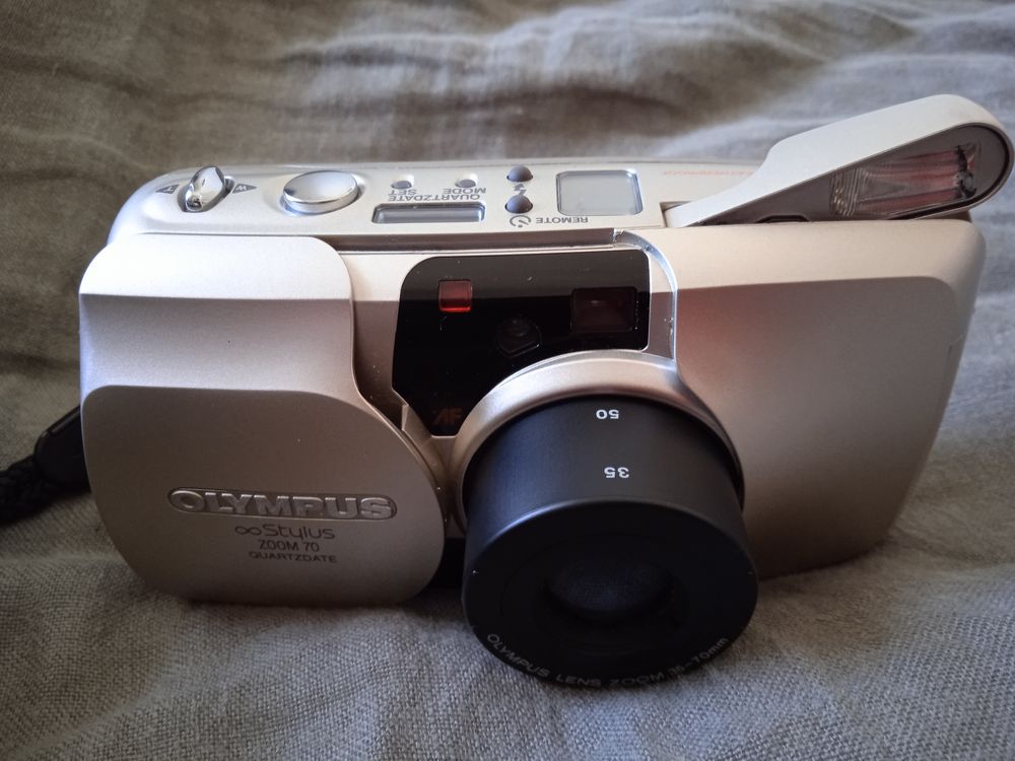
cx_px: 508
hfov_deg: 63.4
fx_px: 821
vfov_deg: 49.7
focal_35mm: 28
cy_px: 380
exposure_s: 1/25
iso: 758
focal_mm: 3.43
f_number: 2.2
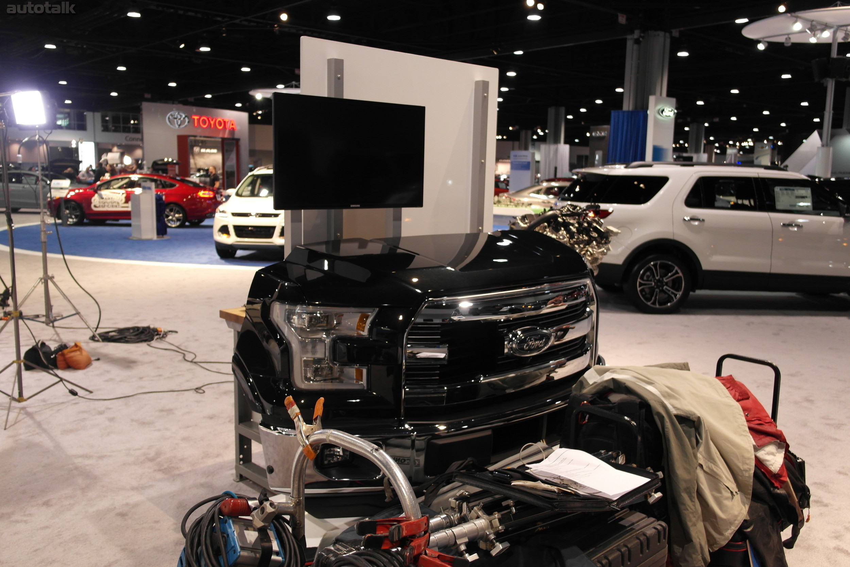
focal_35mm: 30
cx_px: 425
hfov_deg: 61.9
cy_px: 284
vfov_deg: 43.6
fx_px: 708
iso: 400
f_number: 3.5
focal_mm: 20
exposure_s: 1/50
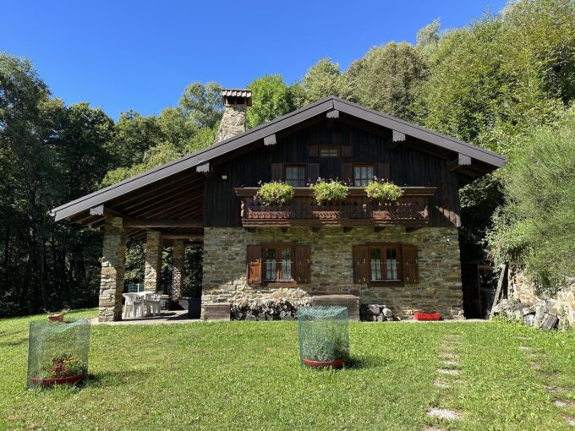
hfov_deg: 71.6
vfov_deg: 56.8
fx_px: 399
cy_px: 216
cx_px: 288
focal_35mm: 24
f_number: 1.78
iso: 80
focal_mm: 6.86
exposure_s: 1/1227
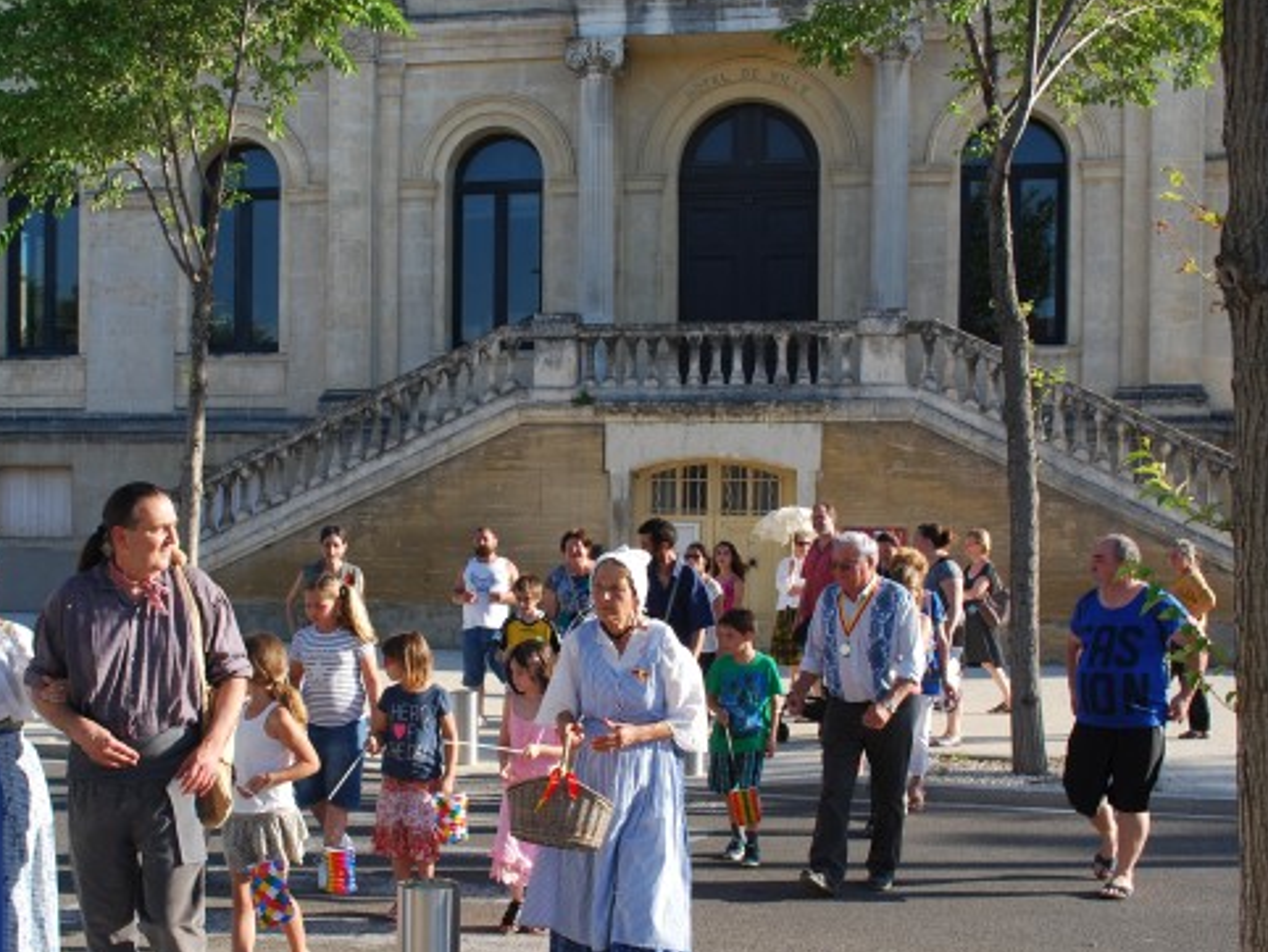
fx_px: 1686
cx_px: 487
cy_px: 543
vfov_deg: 31.5
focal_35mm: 46
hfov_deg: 41.0
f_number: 7.1
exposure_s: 1/200
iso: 200
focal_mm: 24
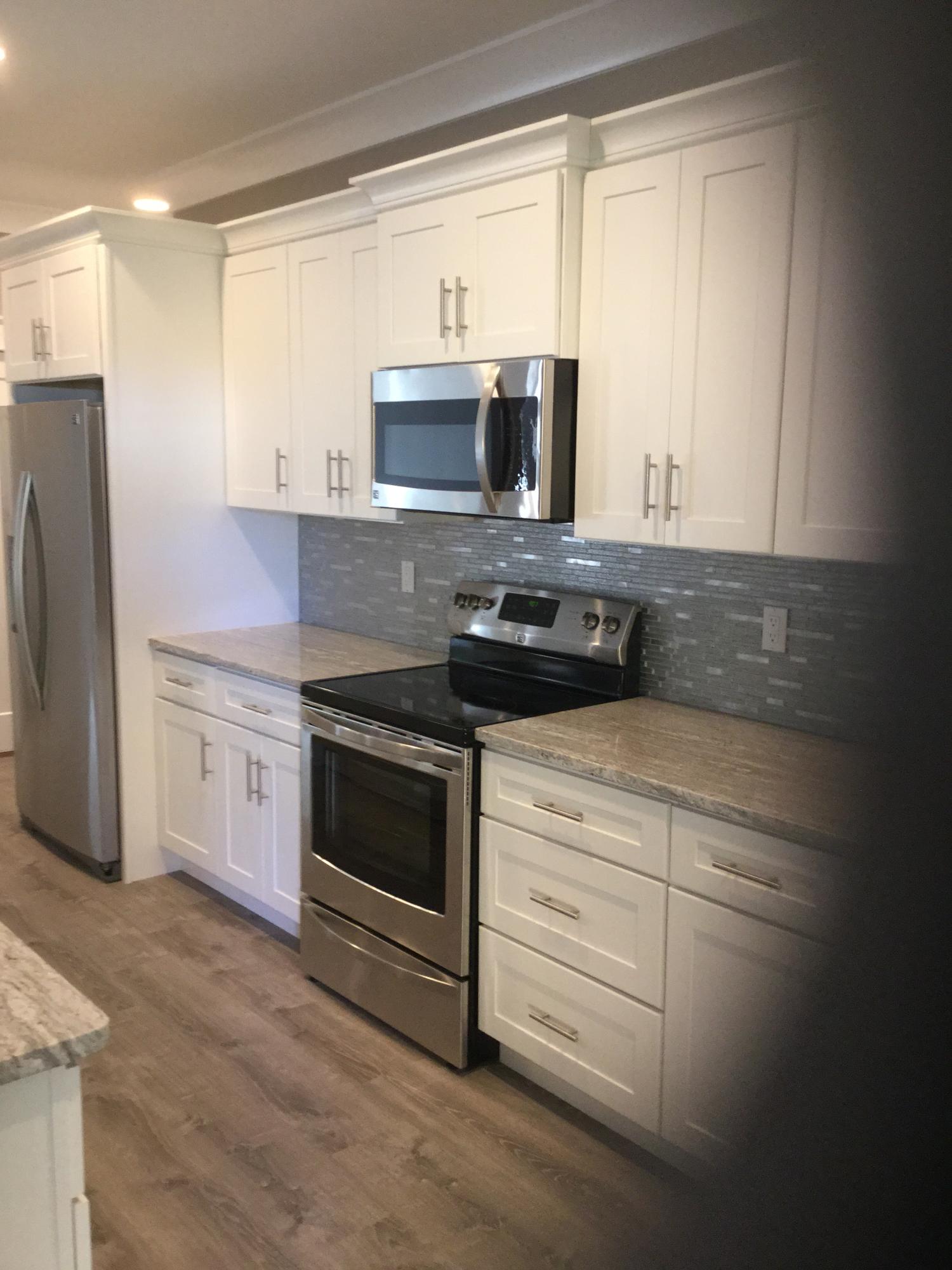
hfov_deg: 45.4
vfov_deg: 58.4
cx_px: 476
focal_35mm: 31
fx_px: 1137
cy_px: 635
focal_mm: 3.3
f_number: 2.4
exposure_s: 1/30
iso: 125
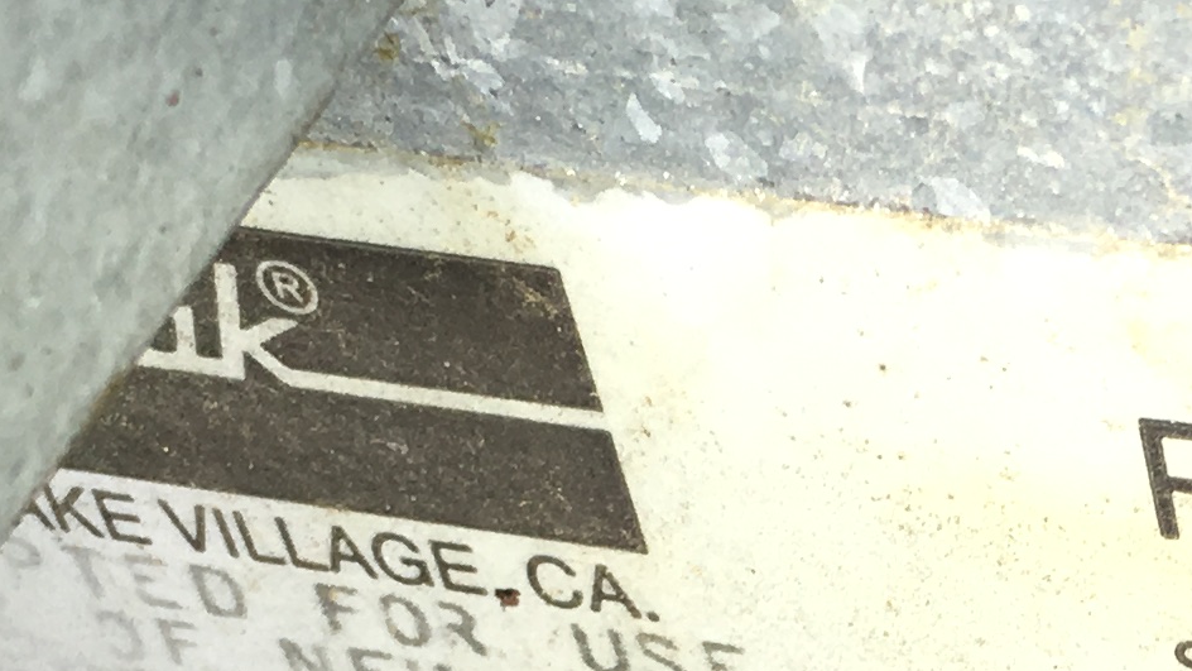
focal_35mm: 135
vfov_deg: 8.8
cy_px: 898
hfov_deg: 15.5
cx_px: 1308
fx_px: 4267
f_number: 2.2
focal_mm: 4.15
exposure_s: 1/93
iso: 25
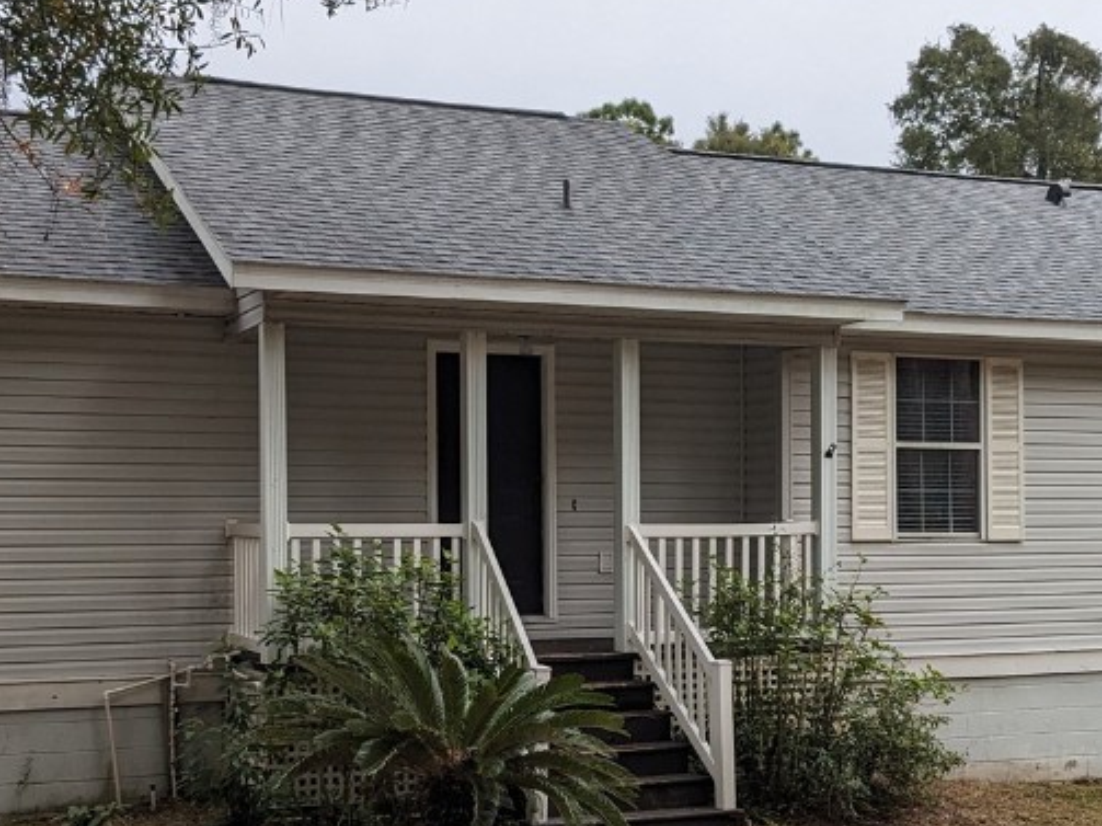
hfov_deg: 34.9
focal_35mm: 55
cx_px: 589
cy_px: 530
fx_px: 1751
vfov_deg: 26.4
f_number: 1.73
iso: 46
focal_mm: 4.38
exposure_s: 1/731
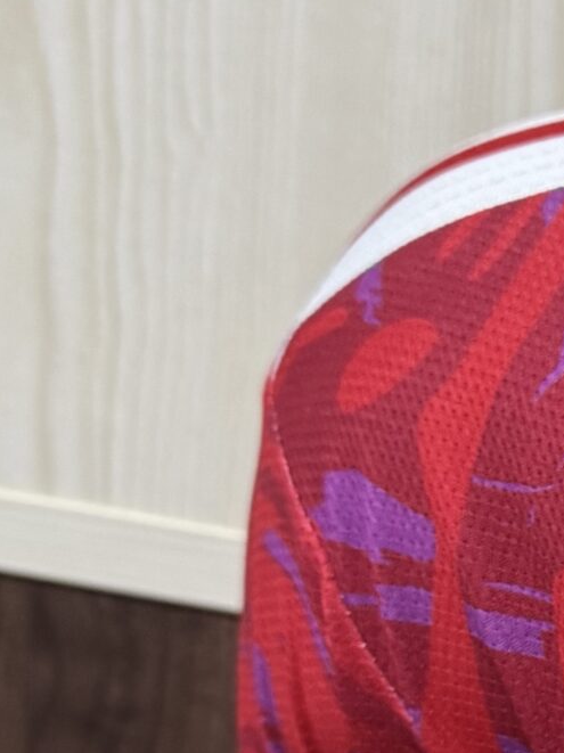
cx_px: 909
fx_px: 2022
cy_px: 629
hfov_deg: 14.5
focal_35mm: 93
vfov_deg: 20.8
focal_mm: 6.76
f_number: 1.78
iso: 250
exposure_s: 1/60
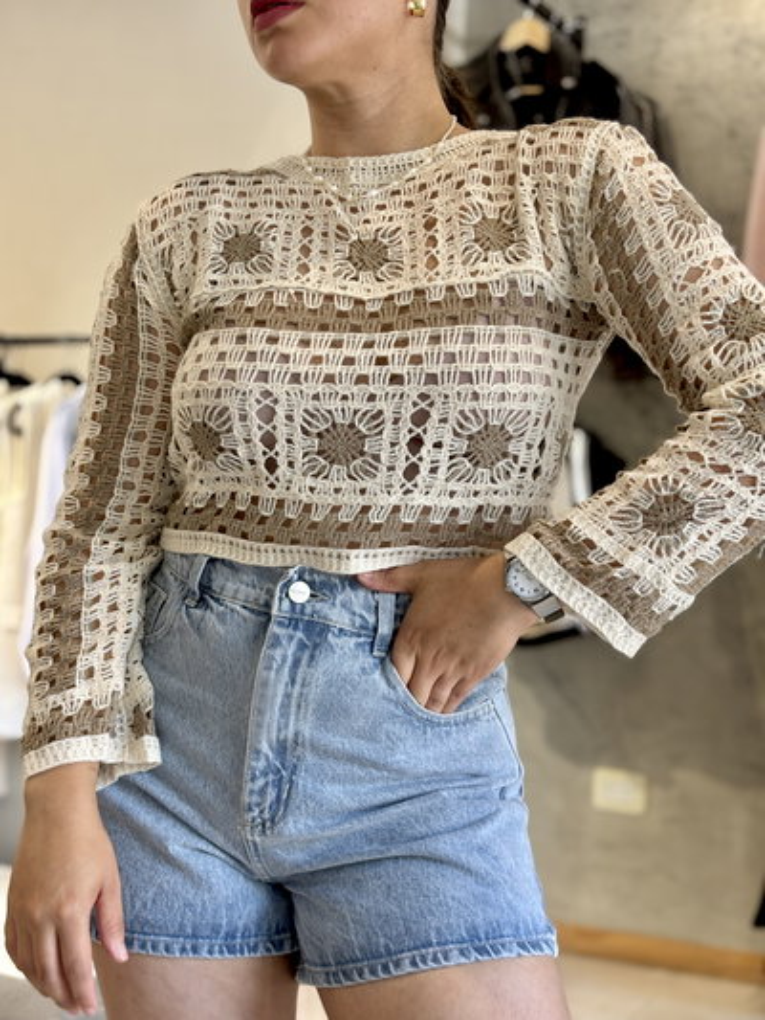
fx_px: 1532
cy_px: 510
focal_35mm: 52
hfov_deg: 28.0
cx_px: 382
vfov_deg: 36.8
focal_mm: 5.96
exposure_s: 1/50
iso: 50
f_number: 1.6
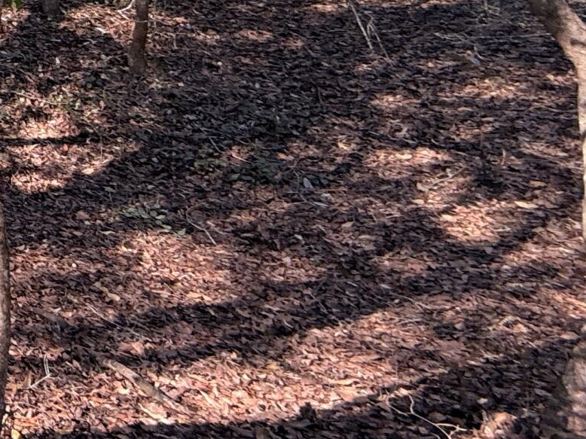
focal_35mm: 54
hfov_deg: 20.4
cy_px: -131
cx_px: -539
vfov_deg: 23.8
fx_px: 914
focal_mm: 2.22
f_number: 2.2
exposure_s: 1/99
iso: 50
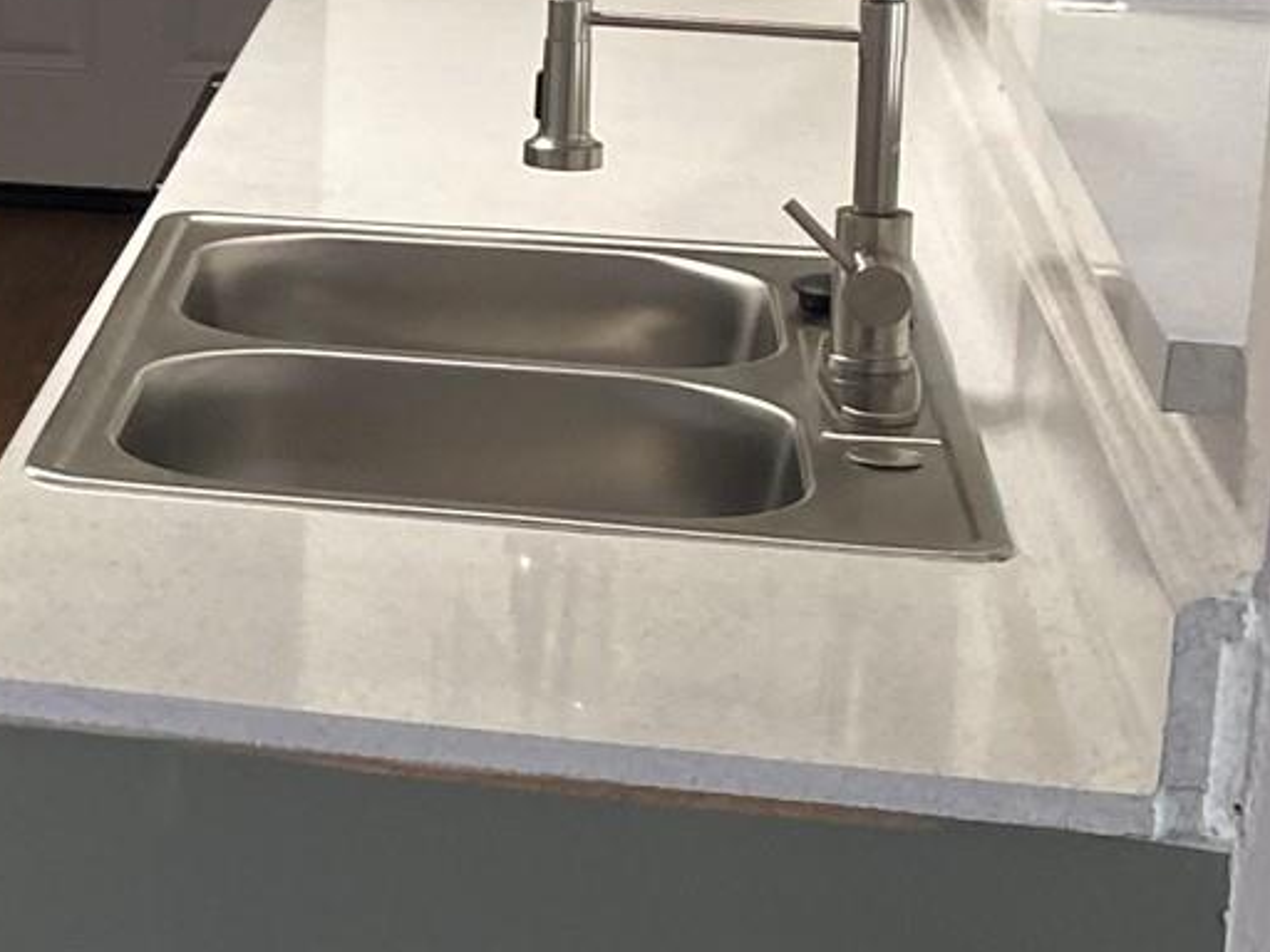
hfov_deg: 17.0
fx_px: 3816
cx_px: -670
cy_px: 121
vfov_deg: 14.1
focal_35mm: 104
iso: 125
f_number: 1.8
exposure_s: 1/60
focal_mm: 4.25
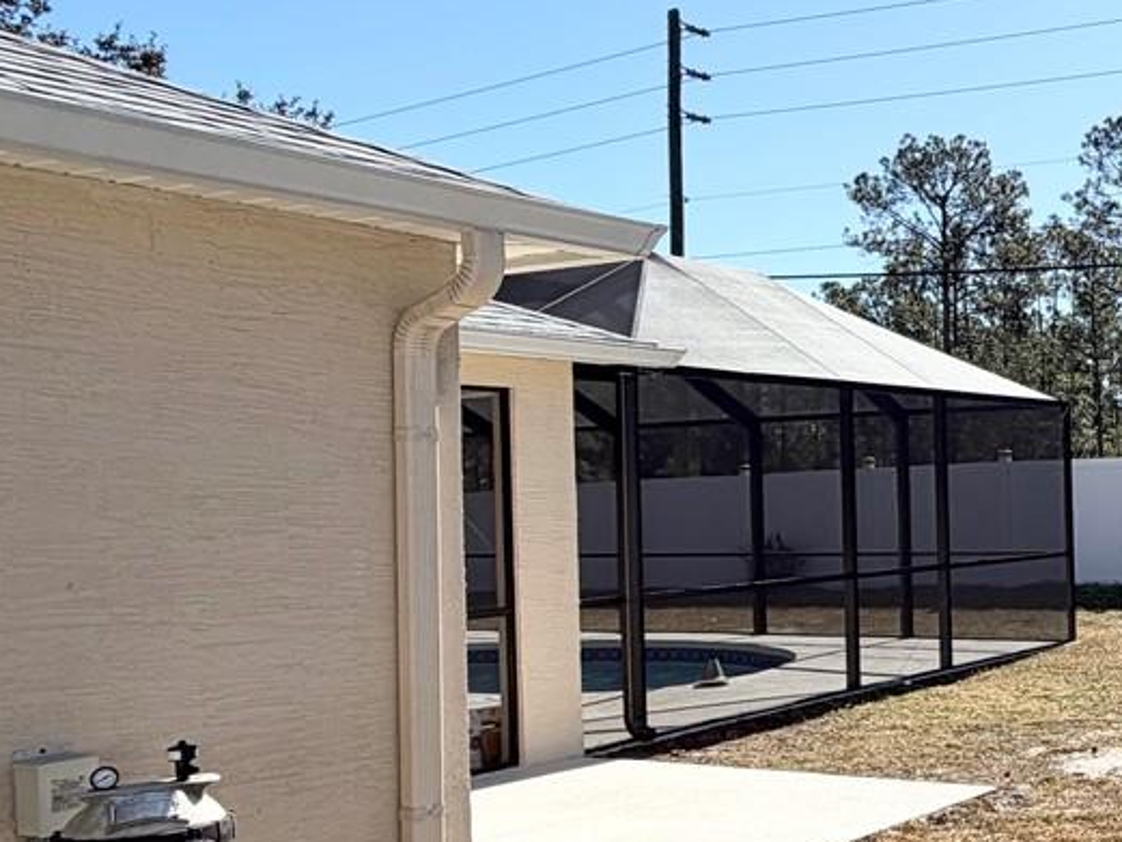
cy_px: 493
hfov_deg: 35.9
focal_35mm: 43
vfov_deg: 33.5
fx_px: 1394
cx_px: 1288
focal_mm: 2.22
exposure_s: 1/942
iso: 20
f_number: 2.2
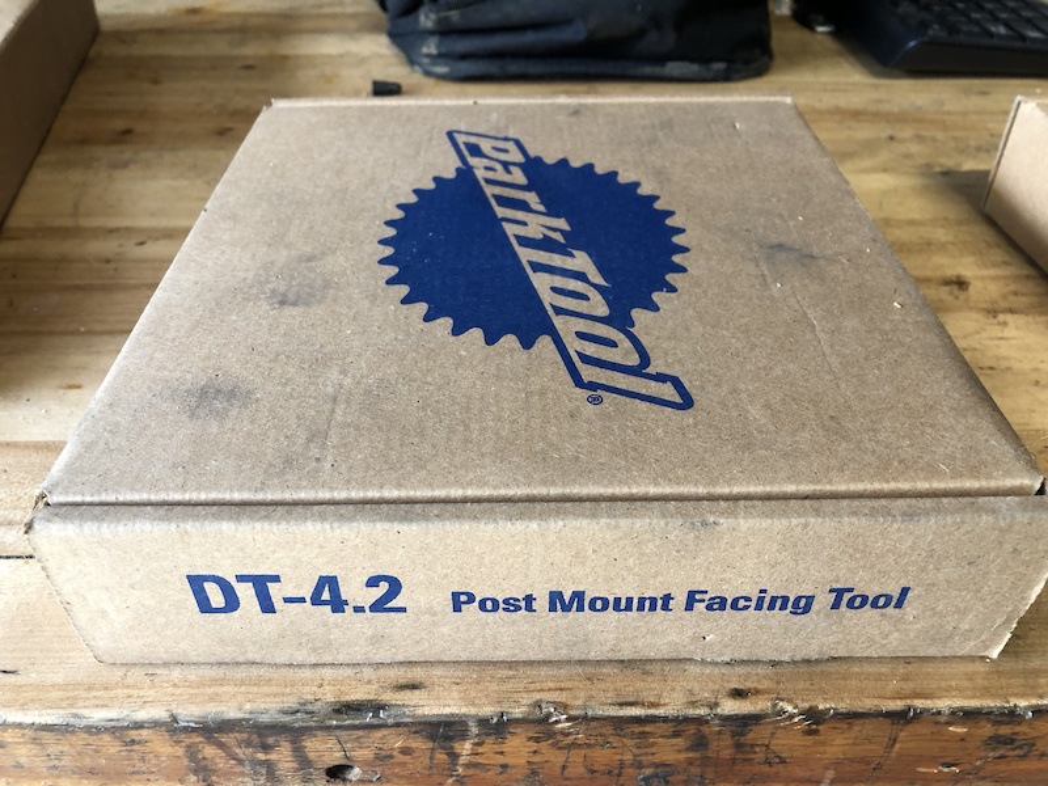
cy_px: 393
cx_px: 524
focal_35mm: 28
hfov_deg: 63.4
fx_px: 848
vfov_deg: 49.7
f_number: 1.8
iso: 50
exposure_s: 1/15
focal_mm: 3.99
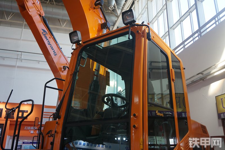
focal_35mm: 33
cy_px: 75
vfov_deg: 40.0
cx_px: 112
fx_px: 206
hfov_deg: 57.2
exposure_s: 1/60
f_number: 4
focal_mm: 22
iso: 250
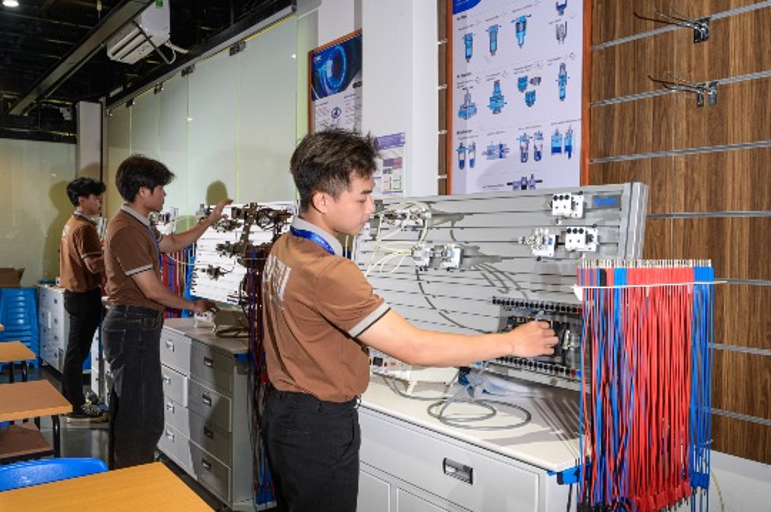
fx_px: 642
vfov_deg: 43.5
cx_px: 386
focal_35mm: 30
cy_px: 256
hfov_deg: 62.0
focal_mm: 30
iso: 400
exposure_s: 1/8
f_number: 13
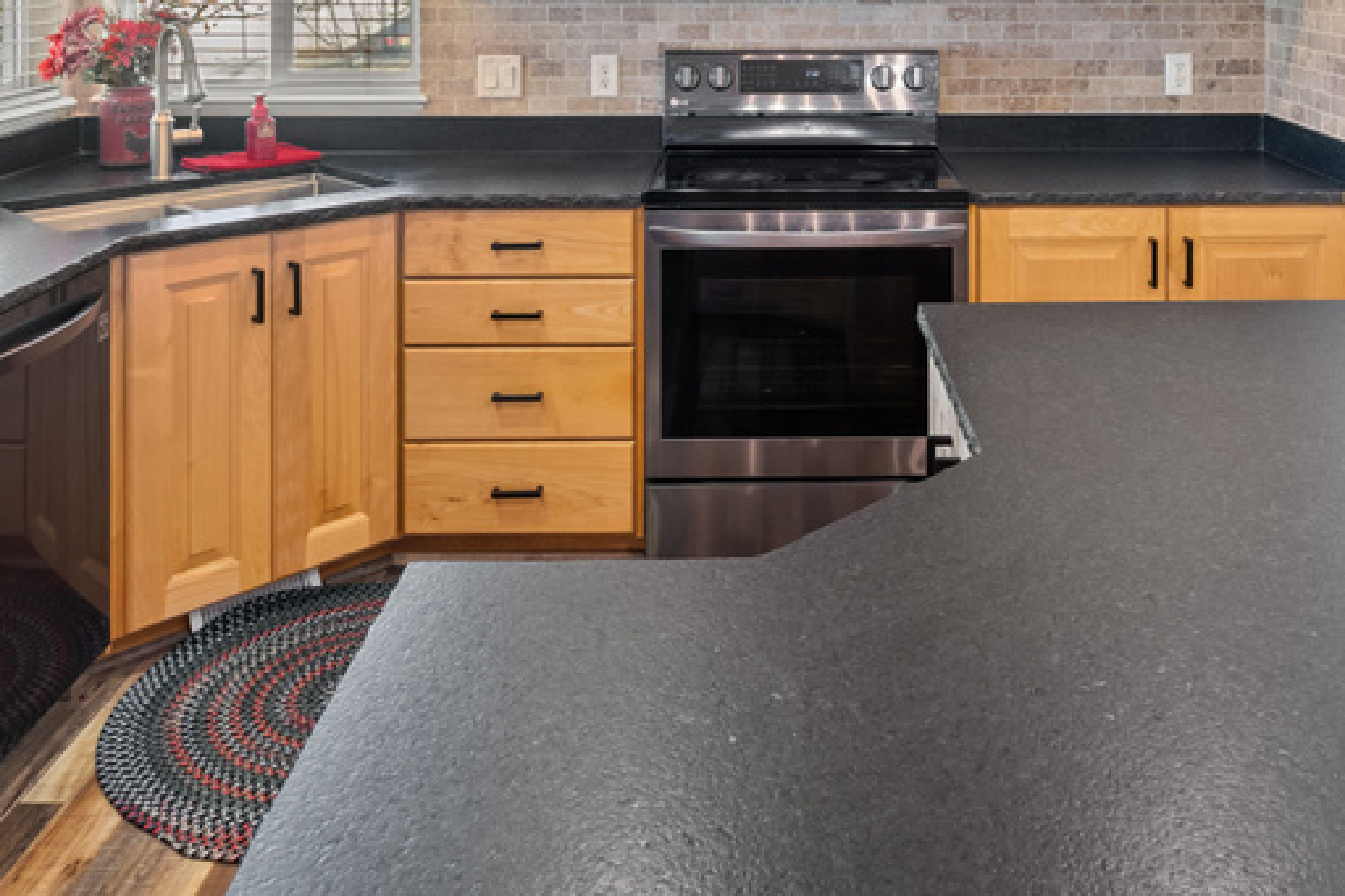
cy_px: 1
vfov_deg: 35.2
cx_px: 796
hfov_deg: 55.5
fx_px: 1270
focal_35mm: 34
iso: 400
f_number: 9
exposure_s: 1/1.67
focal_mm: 17
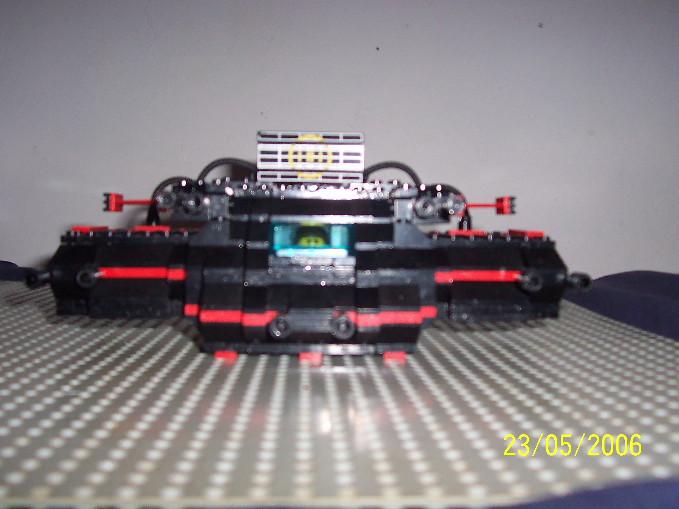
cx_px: 340
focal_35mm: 37
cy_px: 254
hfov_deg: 50.1
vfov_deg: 38.7
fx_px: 726
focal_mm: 5.6
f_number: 2.8
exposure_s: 1/60
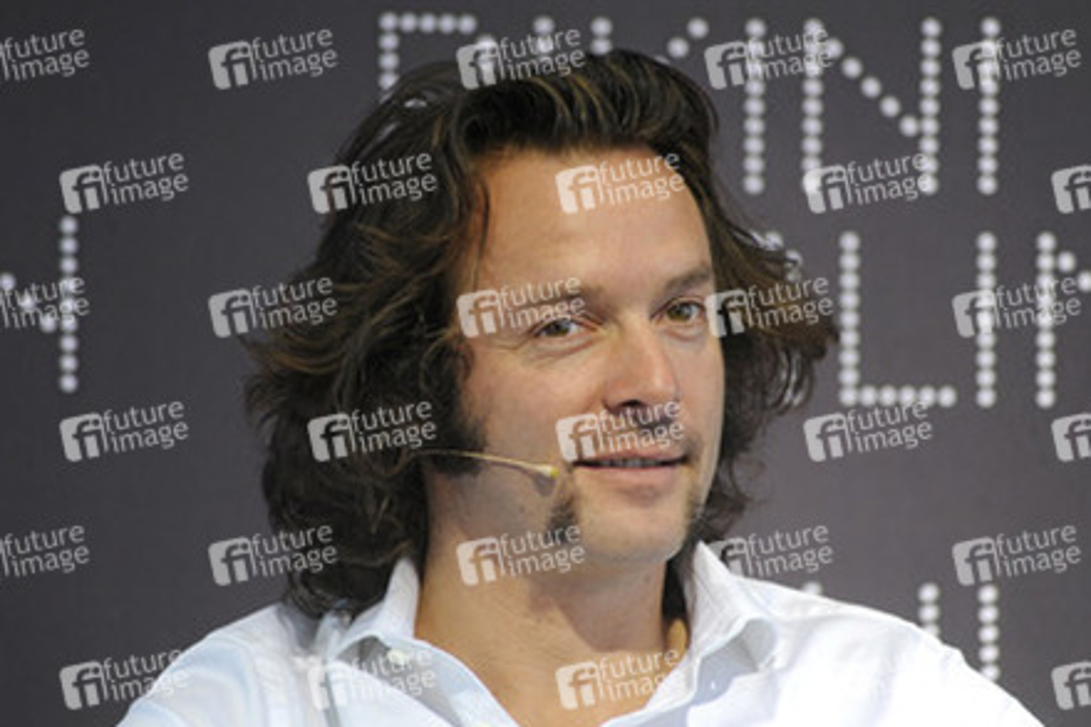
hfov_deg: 8.4
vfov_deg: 5.6
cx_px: 554
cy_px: 370
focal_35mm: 246
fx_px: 7452
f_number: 5
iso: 1600
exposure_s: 1/100
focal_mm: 240
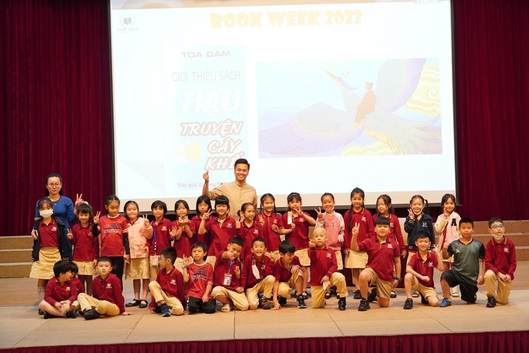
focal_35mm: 62
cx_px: 264
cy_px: 176
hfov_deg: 32.6
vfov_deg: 22.1
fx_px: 904
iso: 2500
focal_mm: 41
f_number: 5.6
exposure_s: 1/40
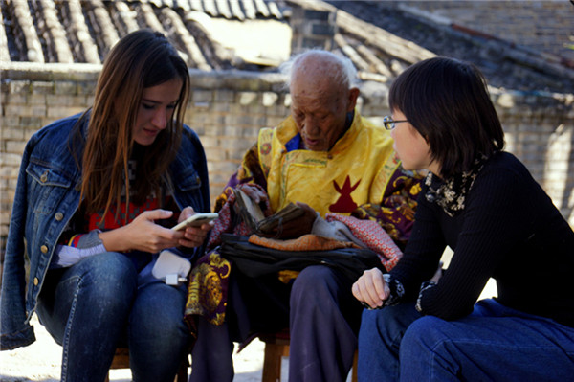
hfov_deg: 30.1
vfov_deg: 20.3
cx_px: 287
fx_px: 1067
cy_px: 191
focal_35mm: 67
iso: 100
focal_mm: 45
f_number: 4
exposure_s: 1/100
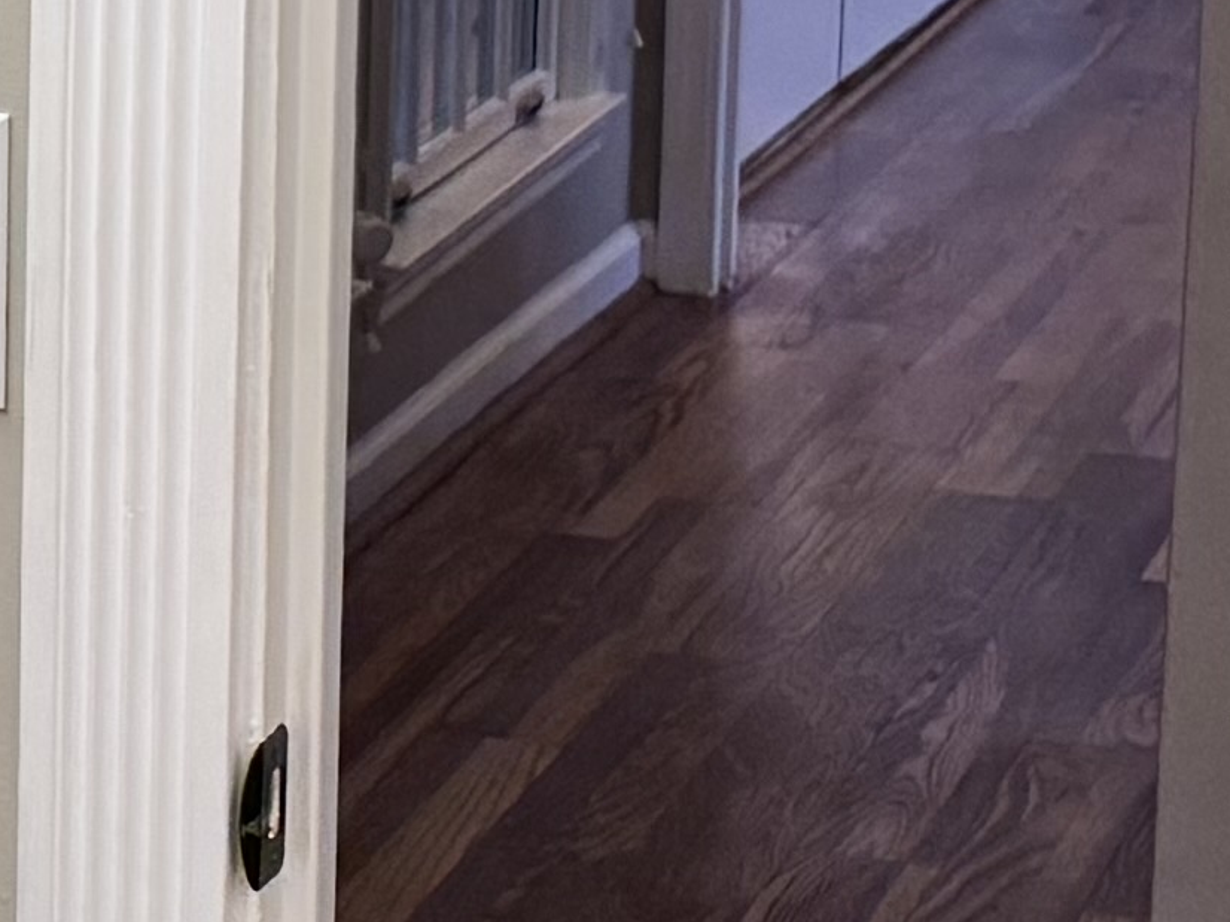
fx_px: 5897
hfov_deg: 10.1
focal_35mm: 166
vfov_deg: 8.8
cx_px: -1911
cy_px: -246
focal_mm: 6.76
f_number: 1.78
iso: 160
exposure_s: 1/120
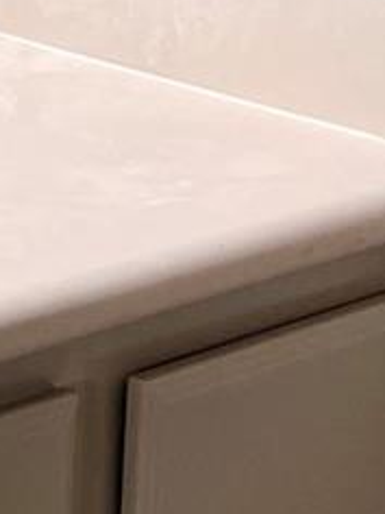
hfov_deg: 7.8
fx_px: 2506
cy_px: -453
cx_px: -713
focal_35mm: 169
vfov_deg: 10.8
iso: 64
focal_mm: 5.7
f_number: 1.5
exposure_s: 1/120
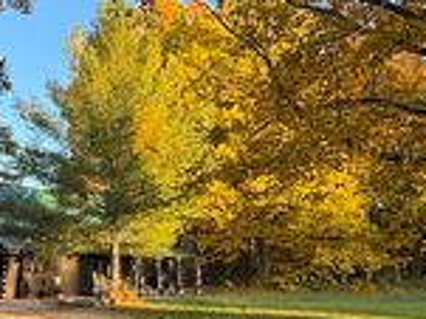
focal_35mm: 40
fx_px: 492
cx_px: 80
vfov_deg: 35.7
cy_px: 205
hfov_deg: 44.4
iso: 50
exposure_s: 1/99
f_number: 2.2
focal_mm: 2.22
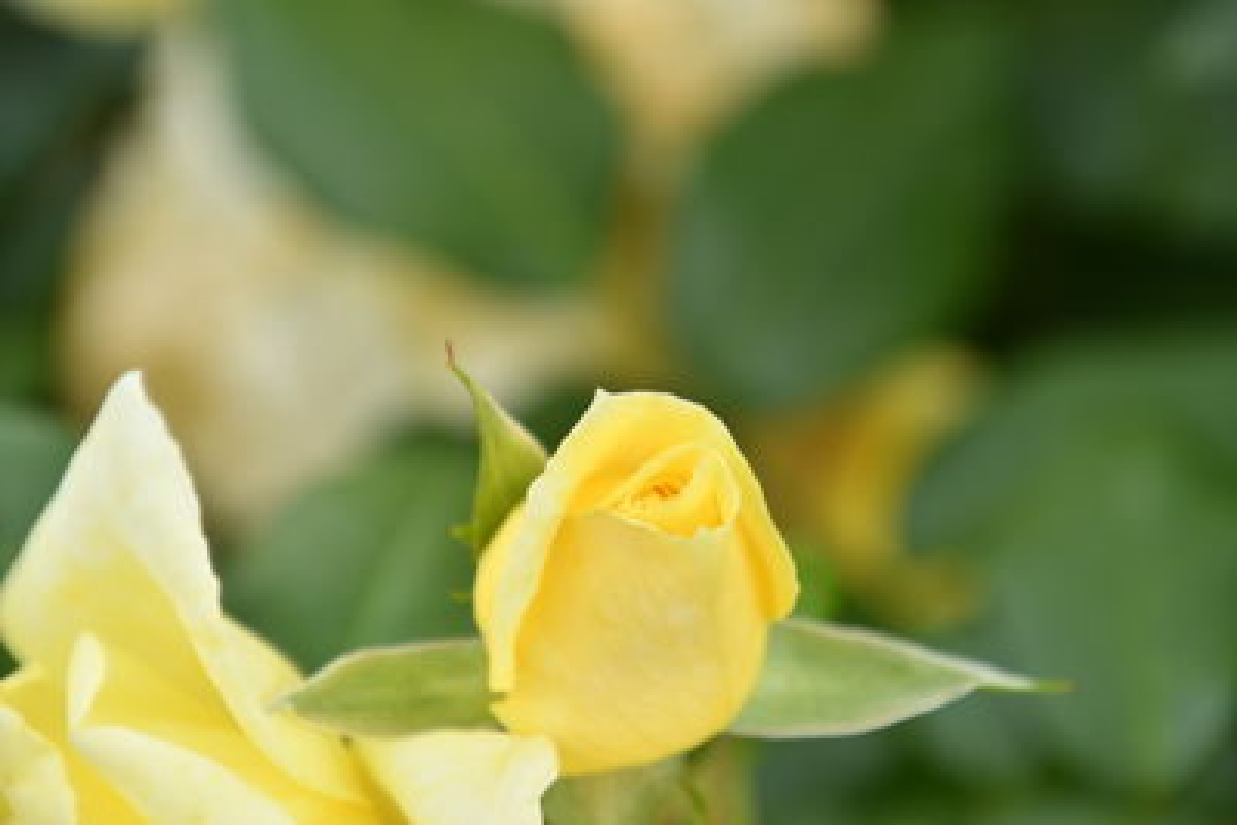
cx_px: 618
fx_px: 15467
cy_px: 412
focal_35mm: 450
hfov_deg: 4.6
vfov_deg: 3.1
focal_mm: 300
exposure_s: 1/100
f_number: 6.3
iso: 125
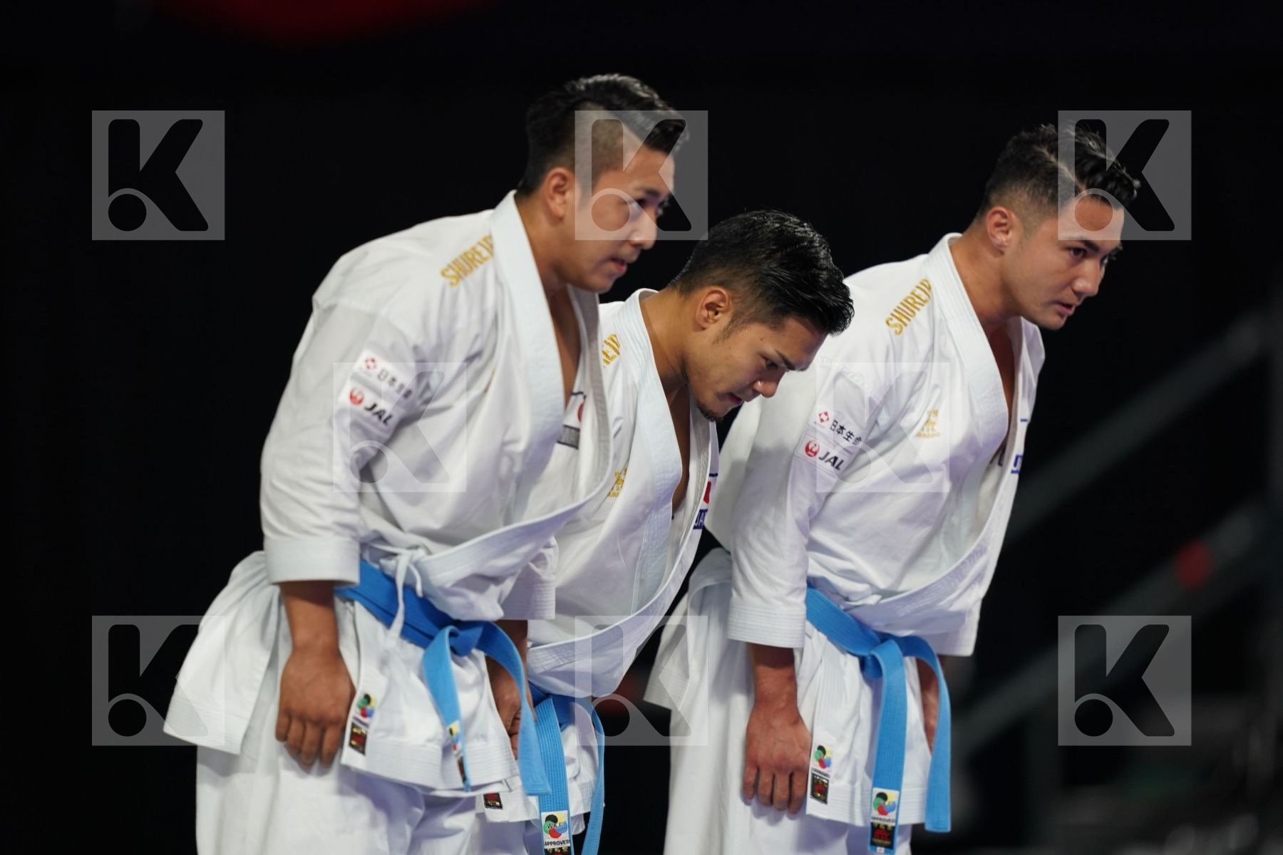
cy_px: 428
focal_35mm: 400
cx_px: 642
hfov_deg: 5.2
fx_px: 14254
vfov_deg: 3.4
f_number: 2.8
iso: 1000
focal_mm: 400
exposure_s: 1/500
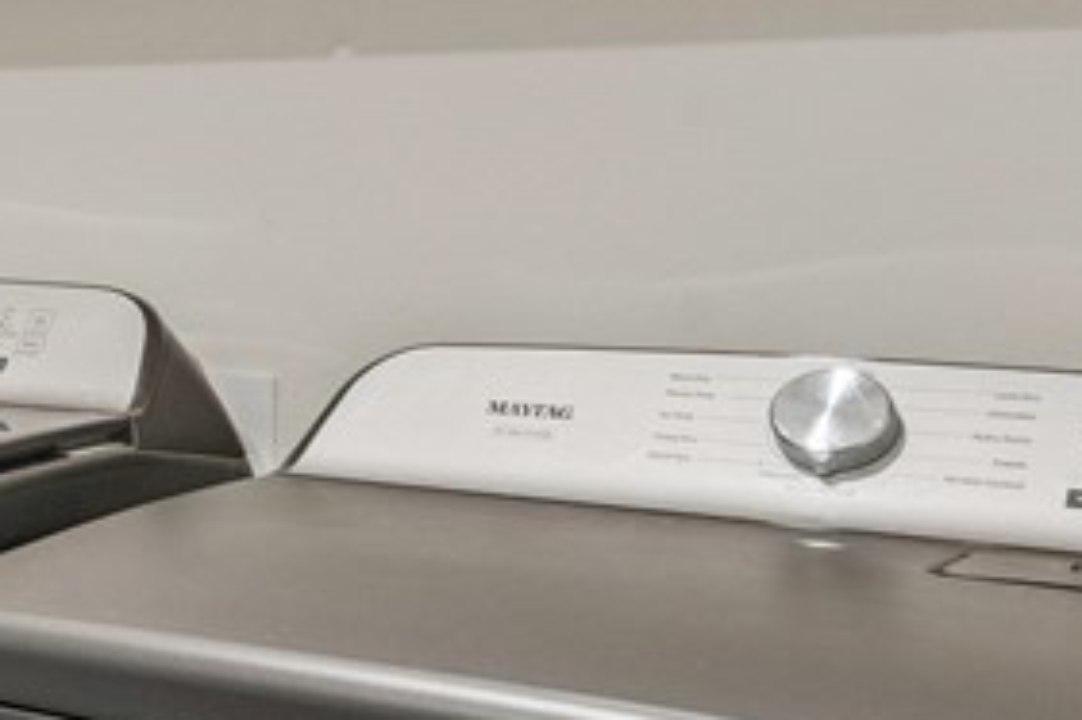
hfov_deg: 22.7
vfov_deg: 18.5
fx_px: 2193
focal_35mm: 73
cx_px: -535
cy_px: 137
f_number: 10
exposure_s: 1/3.33
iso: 400
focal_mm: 16
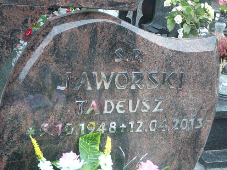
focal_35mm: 71
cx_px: 114
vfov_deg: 20.7
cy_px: 85
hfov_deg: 27.4
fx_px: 466
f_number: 3.7
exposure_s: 1/30
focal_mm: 10.5
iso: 100
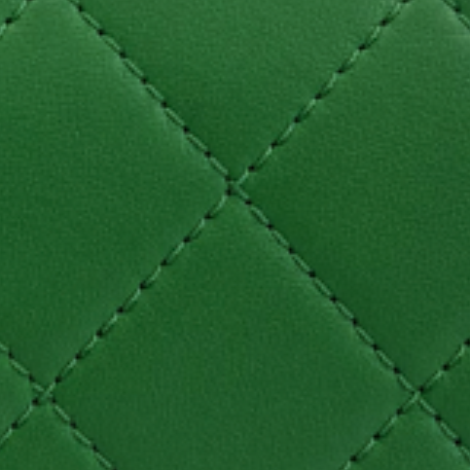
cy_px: 190
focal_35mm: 183
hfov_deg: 9.4
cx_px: -88
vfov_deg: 9.6
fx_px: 2811
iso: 40
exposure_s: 1/127
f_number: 1.6
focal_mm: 5.96
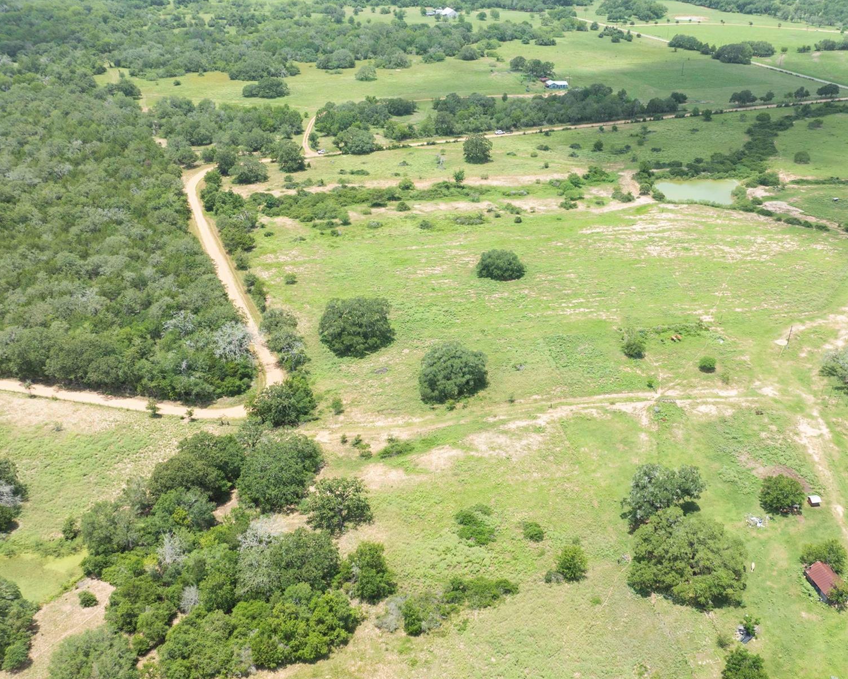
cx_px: 506
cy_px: 385
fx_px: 803
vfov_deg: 45.7
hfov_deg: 55.3
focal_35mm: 32
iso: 100
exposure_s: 1/1000
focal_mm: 12.29
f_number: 2.8
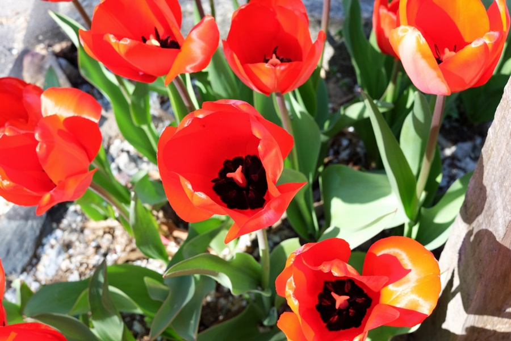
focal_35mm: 41
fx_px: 582
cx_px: 256
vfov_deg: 32.6
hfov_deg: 47.4
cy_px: 170
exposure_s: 1/52
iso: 200
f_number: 8
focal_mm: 27
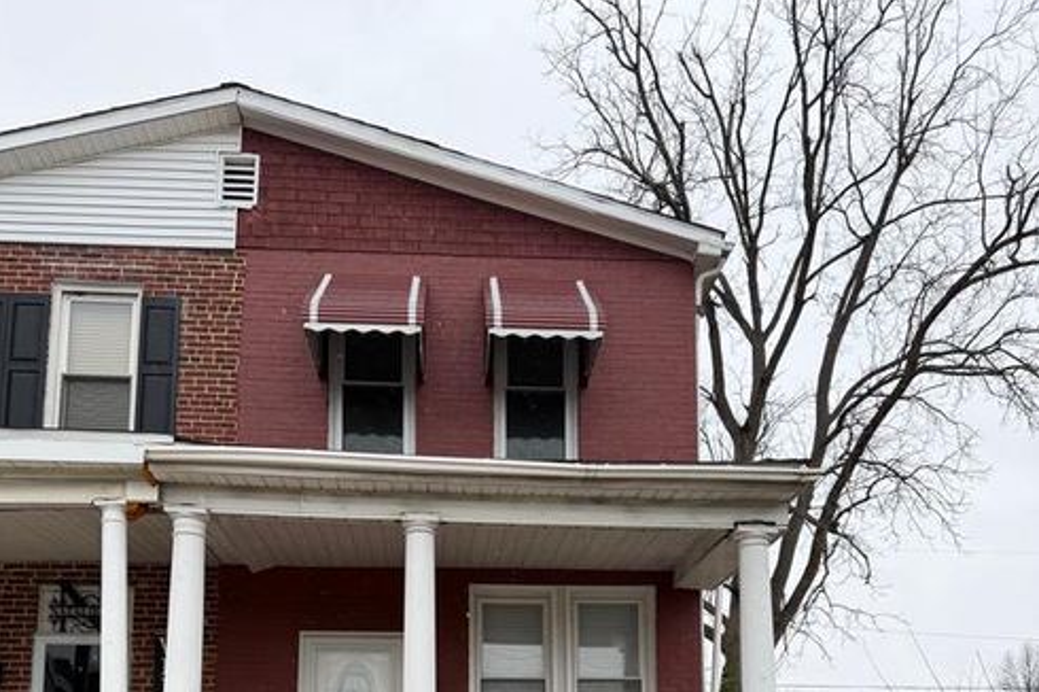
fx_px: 981
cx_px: 511
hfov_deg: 55.8
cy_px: 691
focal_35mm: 34
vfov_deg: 35.2
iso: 80
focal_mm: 6.76
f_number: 1.78
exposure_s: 1/363
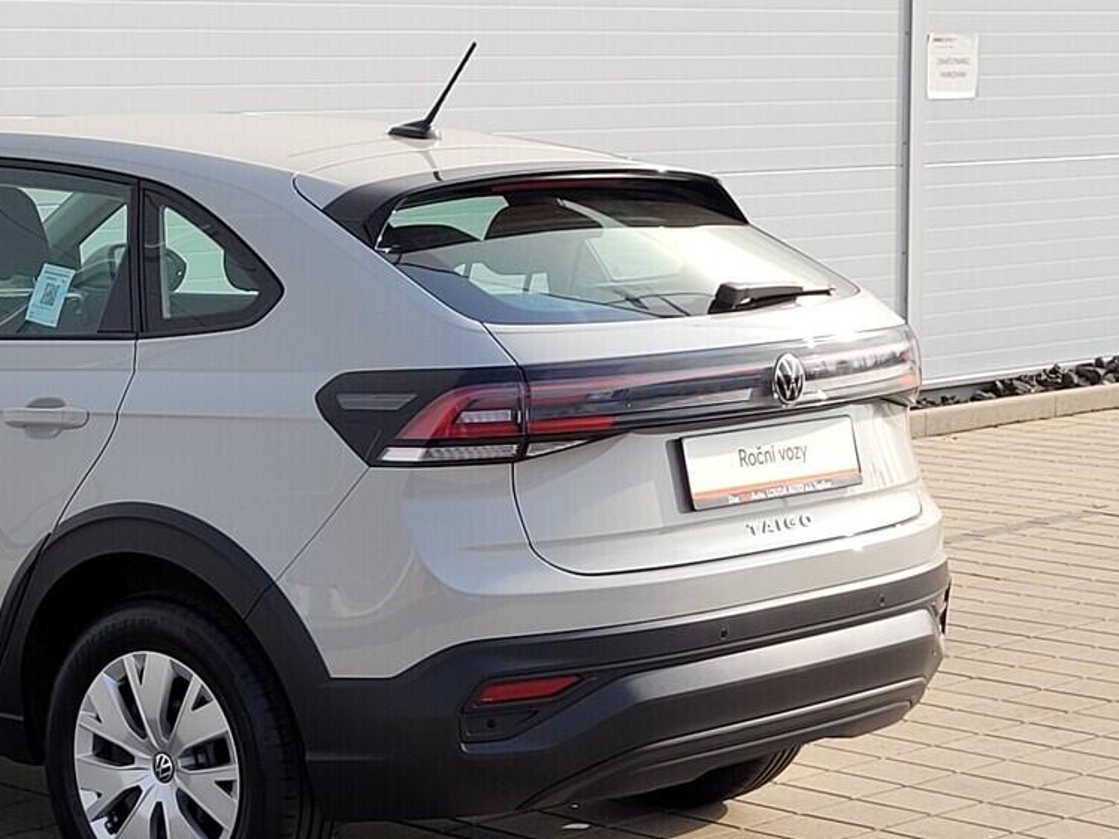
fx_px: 1617
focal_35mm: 50
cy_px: 425
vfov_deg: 29.1
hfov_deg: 36.2
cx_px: 145
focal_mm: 5.4
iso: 40
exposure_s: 1/1369
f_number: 1.8
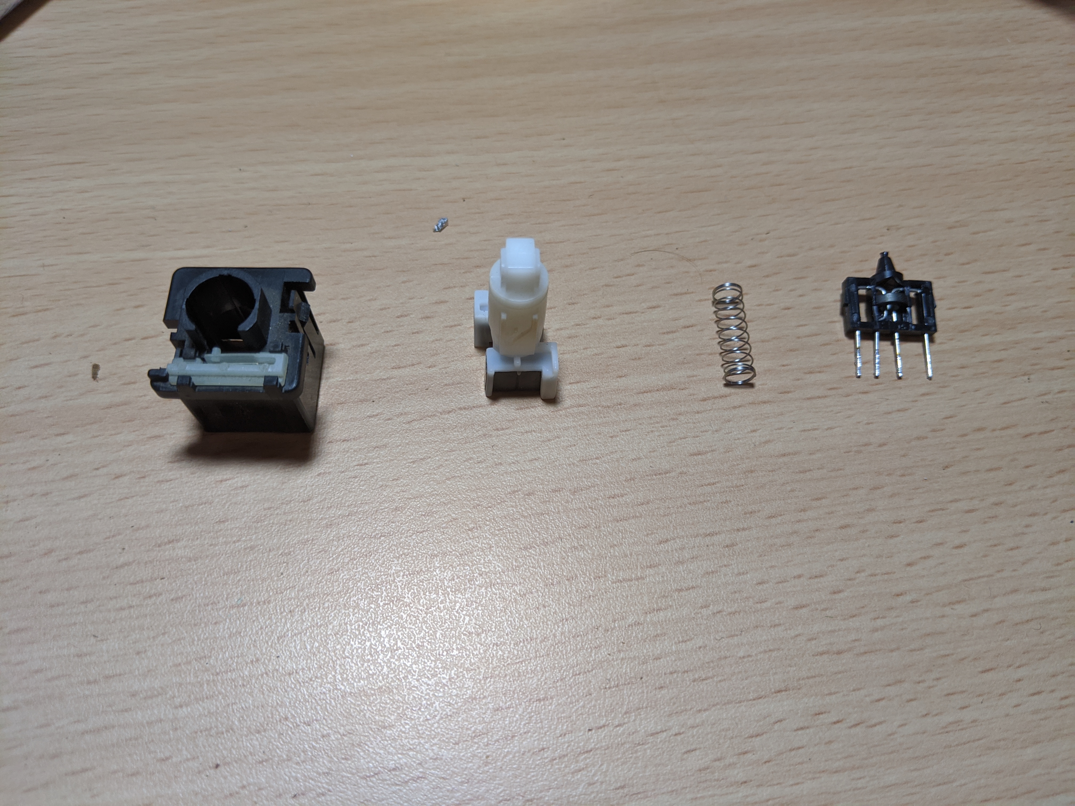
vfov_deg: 51.4
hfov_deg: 65.3
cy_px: 403
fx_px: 838
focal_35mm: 27
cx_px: 538
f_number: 1.8
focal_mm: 4.44
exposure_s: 1/99.9
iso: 111
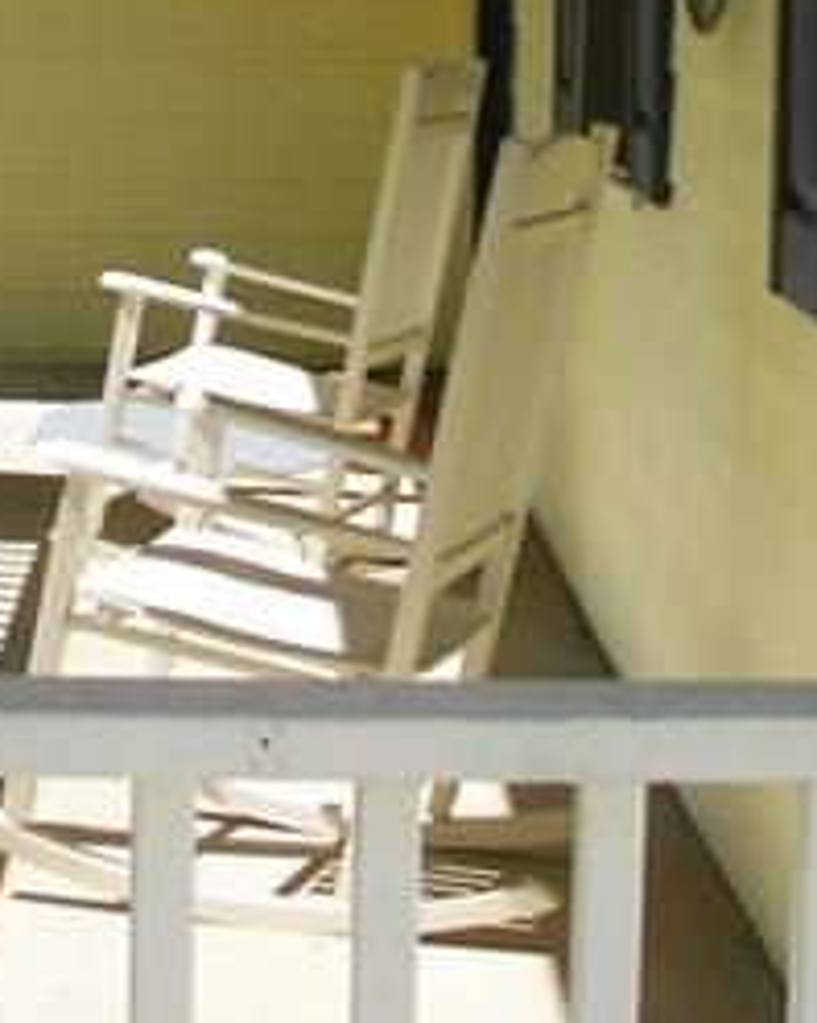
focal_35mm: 109
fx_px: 3299
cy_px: 78
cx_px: 235
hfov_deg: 14.1
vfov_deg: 17.3
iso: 50
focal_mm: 6
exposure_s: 1/500
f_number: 2.8
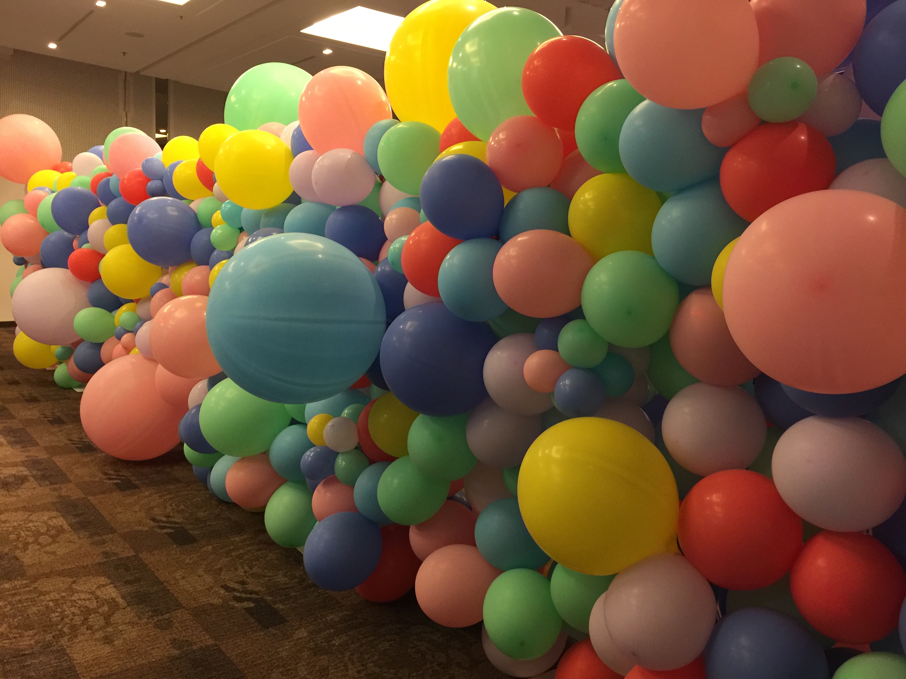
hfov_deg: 61.7
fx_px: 759
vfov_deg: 48.2
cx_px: 453
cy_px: 340
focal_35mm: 29
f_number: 2.2
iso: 125
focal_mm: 4.15
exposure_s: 1/17
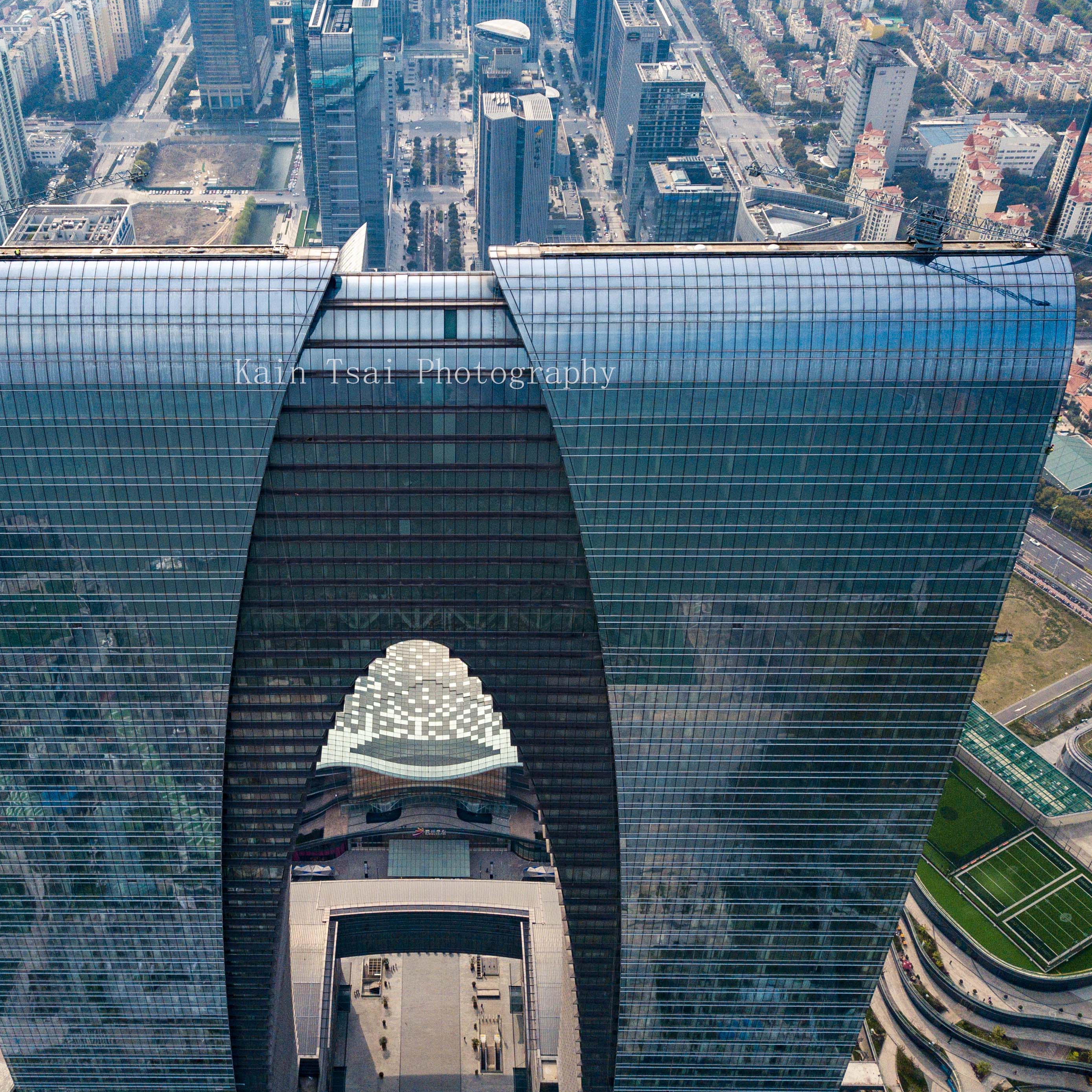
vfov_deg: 49.7
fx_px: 1178
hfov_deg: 49.4
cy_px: 513
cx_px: 426
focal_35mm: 33
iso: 100
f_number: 2.2
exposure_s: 1/1600
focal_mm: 4.73
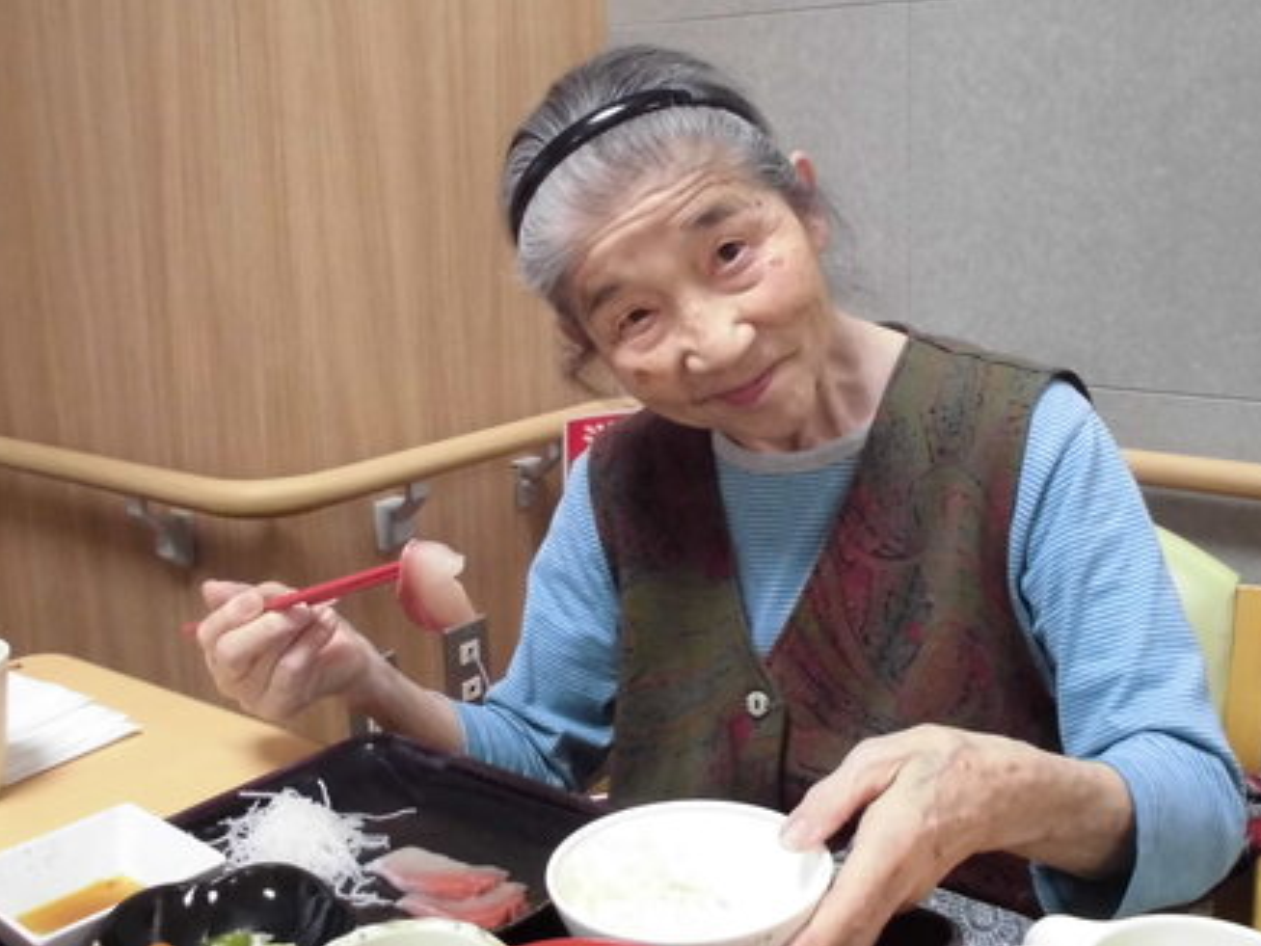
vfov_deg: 36.8
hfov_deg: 47.8
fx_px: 1421
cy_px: 424
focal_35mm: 39
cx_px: 662
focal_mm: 6.1
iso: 800
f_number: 4
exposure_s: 1/60
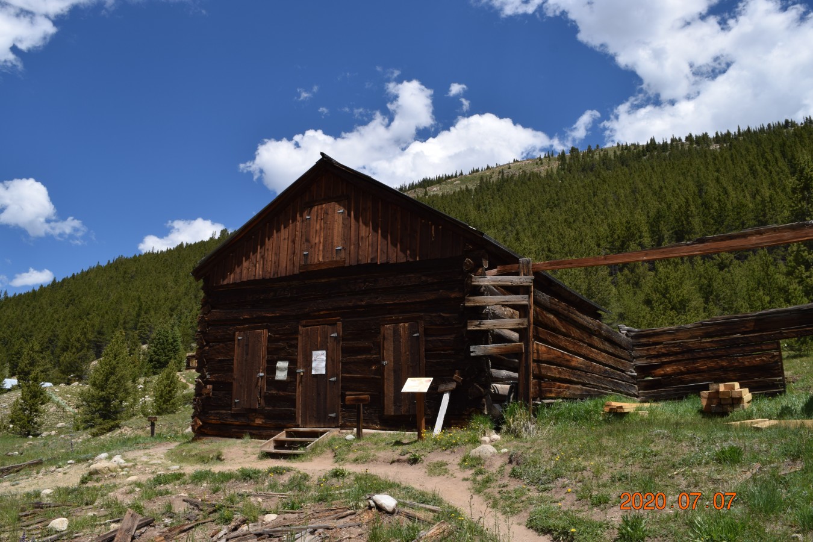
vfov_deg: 47.9
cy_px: 271
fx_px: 610
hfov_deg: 67.4
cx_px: 406
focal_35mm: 27
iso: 100
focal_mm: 18
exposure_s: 1/200
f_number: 10
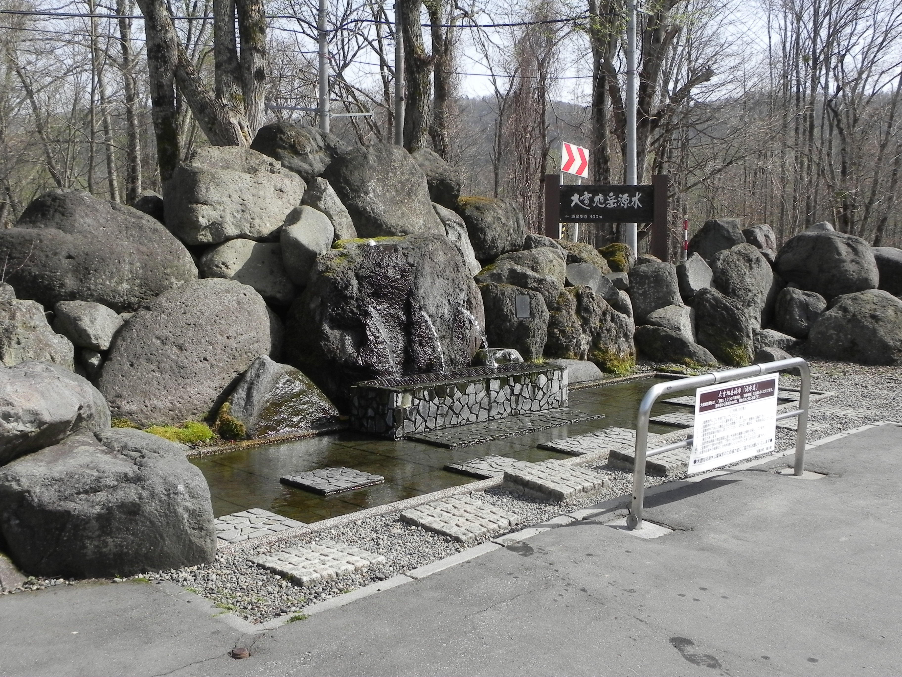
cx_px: 451
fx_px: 964
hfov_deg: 50.1
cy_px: 338
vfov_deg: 38.7
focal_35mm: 37
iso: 160
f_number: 6.3
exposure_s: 1/275
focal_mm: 6.6
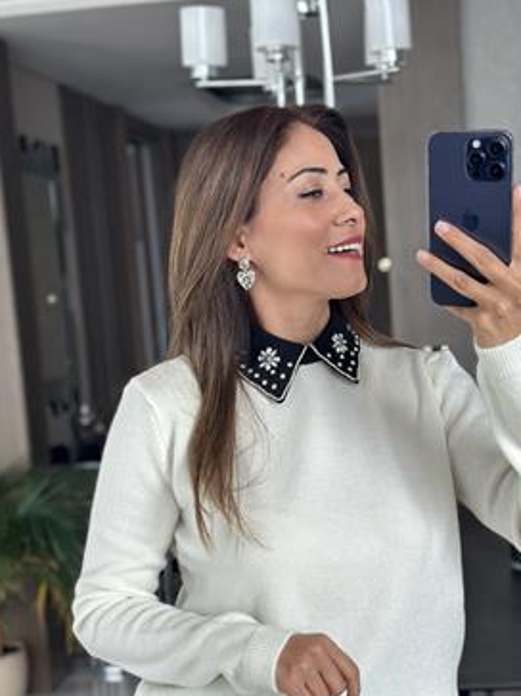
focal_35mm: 67
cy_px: 466
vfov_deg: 28.8
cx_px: 324
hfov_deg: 21.9
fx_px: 1345
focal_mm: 6.86
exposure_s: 1/123
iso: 64
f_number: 1.78
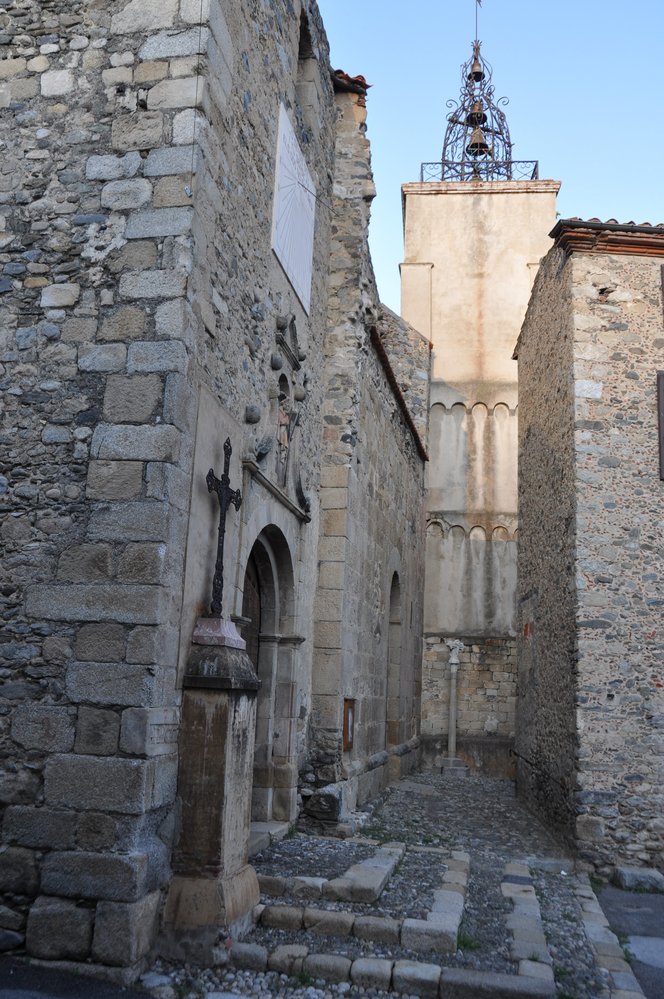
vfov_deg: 57.3
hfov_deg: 39.9
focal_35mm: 33
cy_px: 500
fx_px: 915
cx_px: 332
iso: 250
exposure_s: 1/125
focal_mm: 22
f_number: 5.6
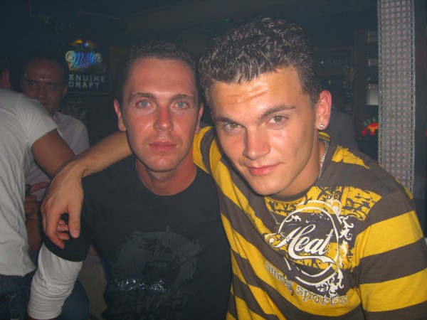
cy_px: 160
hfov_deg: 49.0
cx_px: 214
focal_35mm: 38
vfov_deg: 37.7
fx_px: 469
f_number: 2.8
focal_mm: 7.9
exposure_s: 1/60
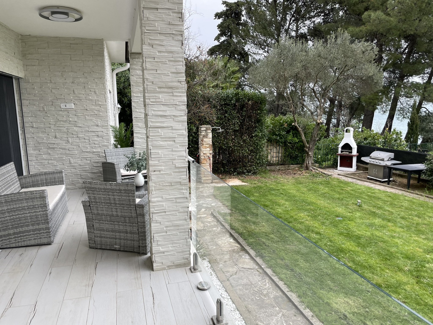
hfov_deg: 67.3
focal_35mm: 26
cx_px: 216
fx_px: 325
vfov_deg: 53.1
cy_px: 162
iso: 32
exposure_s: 1/422
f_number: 1.6
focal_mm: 4.2
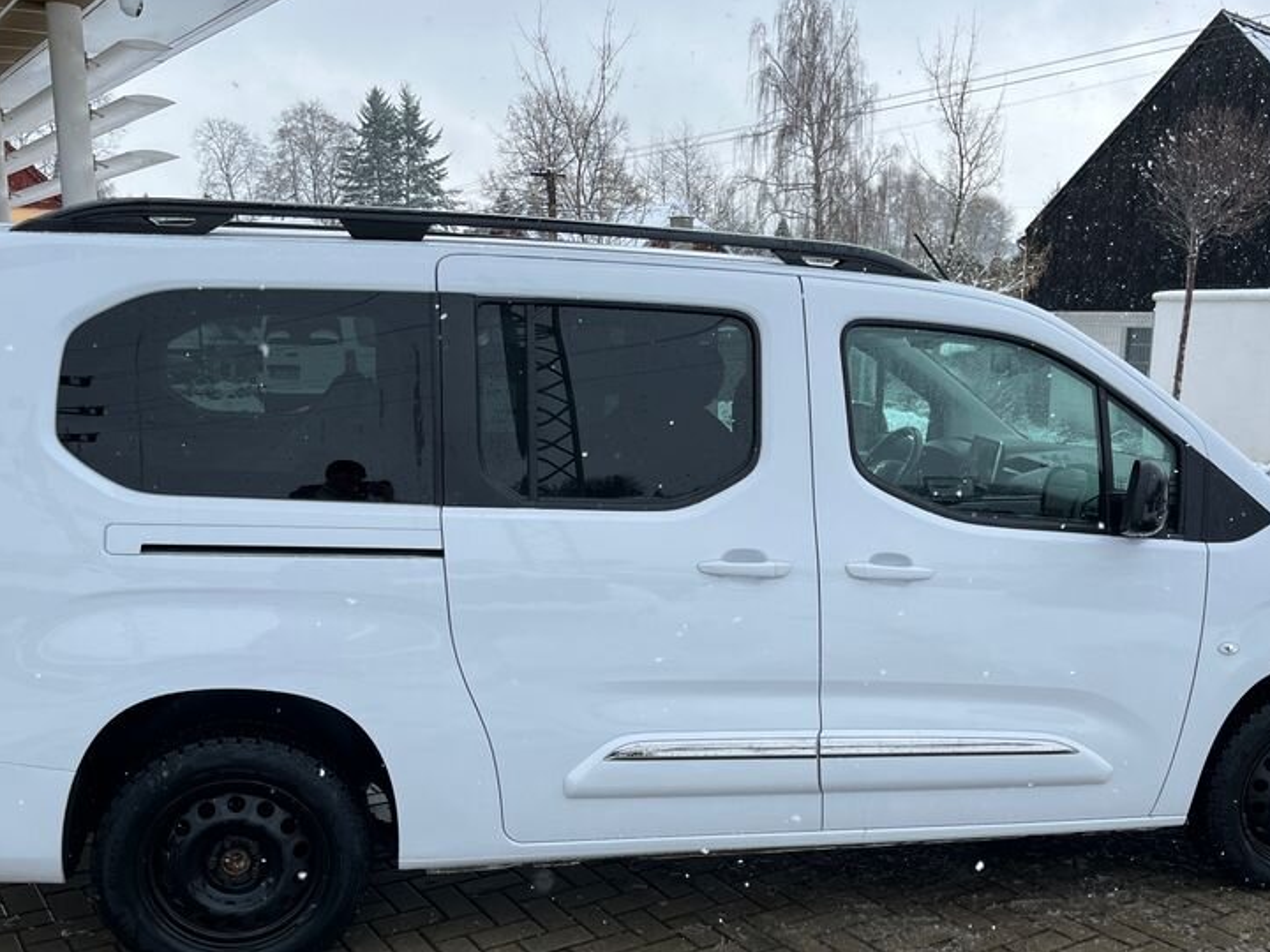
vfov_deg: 38.2
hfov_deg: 50.1
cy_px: 643
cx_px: 661
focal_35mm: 37
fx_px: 1357
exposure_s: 1/967
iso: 50
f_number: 1.6
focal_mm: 5.1
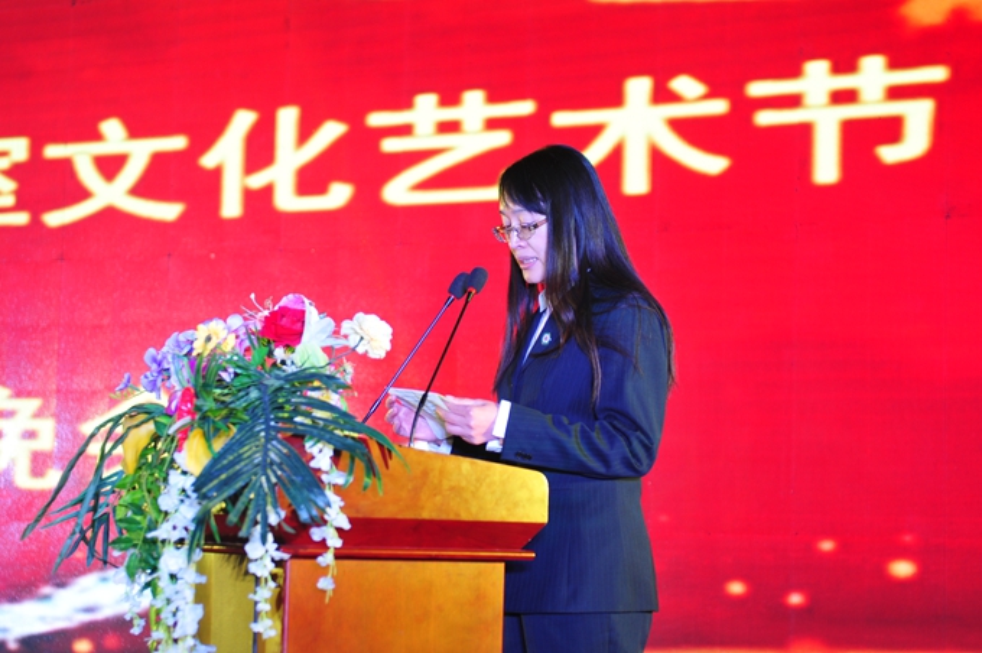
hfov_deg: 24.2
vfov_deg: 16.2
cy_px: 326
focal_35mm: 84
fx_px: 2289
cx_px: 491
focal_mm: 56
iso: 250
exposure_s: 1/100
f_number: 2.8
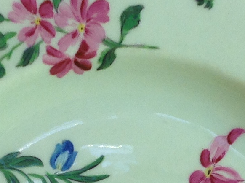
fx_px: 1102
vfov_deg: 9.2
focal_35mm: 156
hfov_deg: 12.7
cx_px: 131
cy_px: 298
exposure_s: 1/40
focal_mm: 4.28
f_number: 2.4
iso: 64
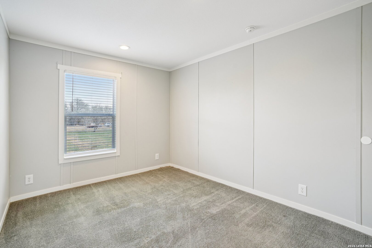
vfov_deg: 73.7
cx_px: 186
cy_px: 124
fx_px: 165
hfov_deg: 96.7
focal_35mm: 16
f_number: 8
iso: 400
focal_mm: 16
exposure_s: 1/15
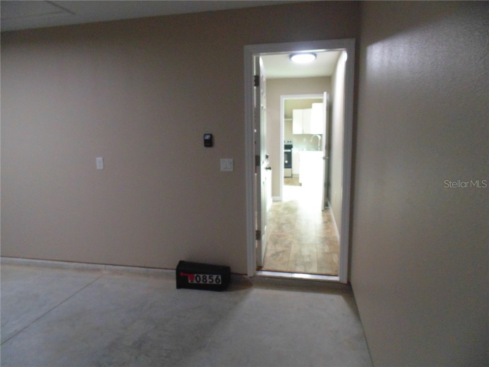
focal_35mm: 22
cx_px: 244
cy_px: 184
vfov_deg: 61.1
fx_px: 311
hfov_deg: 76.4
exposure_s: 1/30
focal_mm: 4
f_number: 3.1
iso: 400
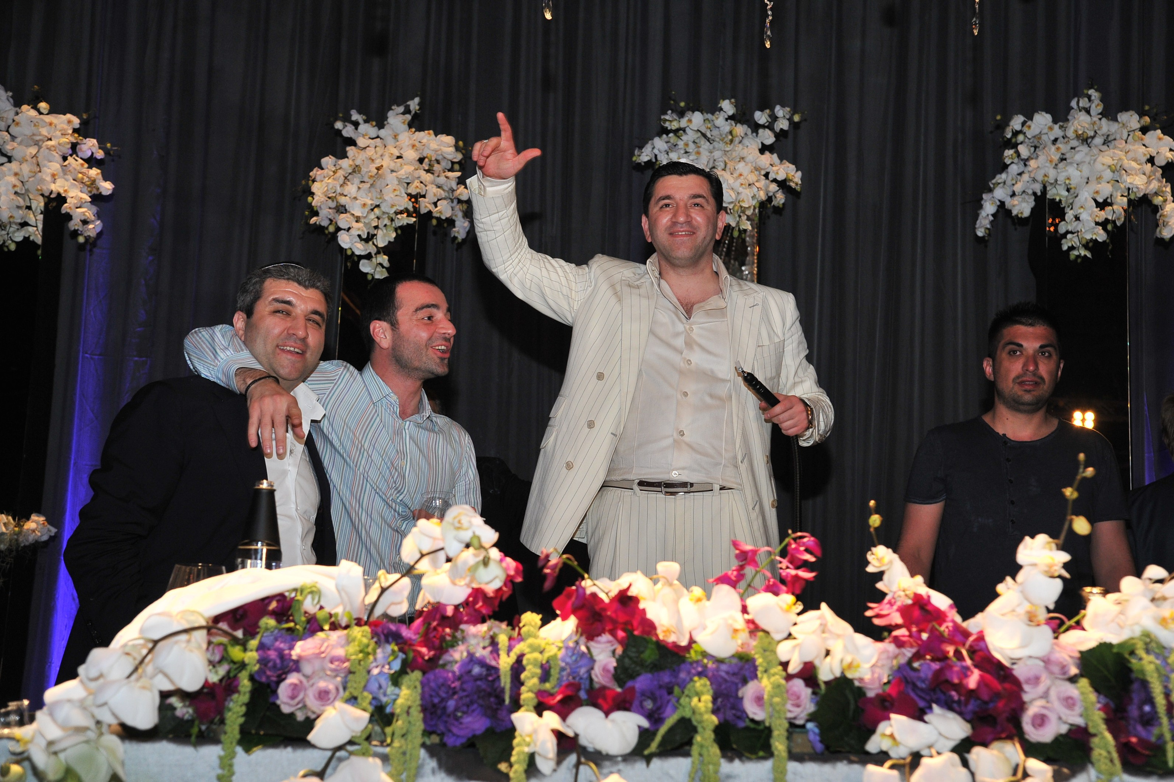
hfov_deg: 38.2
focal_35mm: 52
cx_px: 587
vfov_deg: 26.0
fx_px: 1695
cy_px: 391
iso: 1600
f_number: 5.6
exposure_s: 1/125
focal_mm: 52
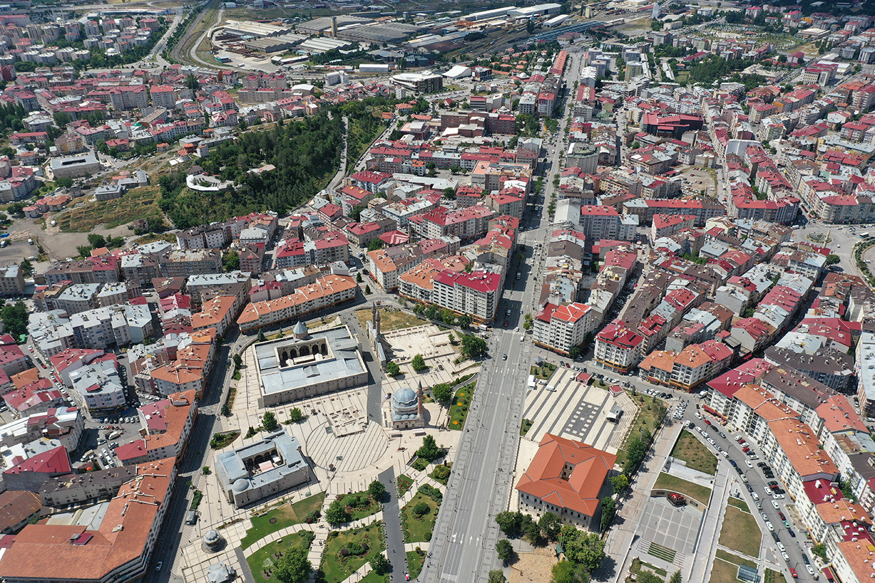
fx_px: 680
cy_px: 292
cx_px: 438
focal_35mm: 28
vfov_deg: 46.4
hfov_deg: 65.5
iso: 200
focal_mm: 10.26
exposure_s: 1/1250
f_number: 5
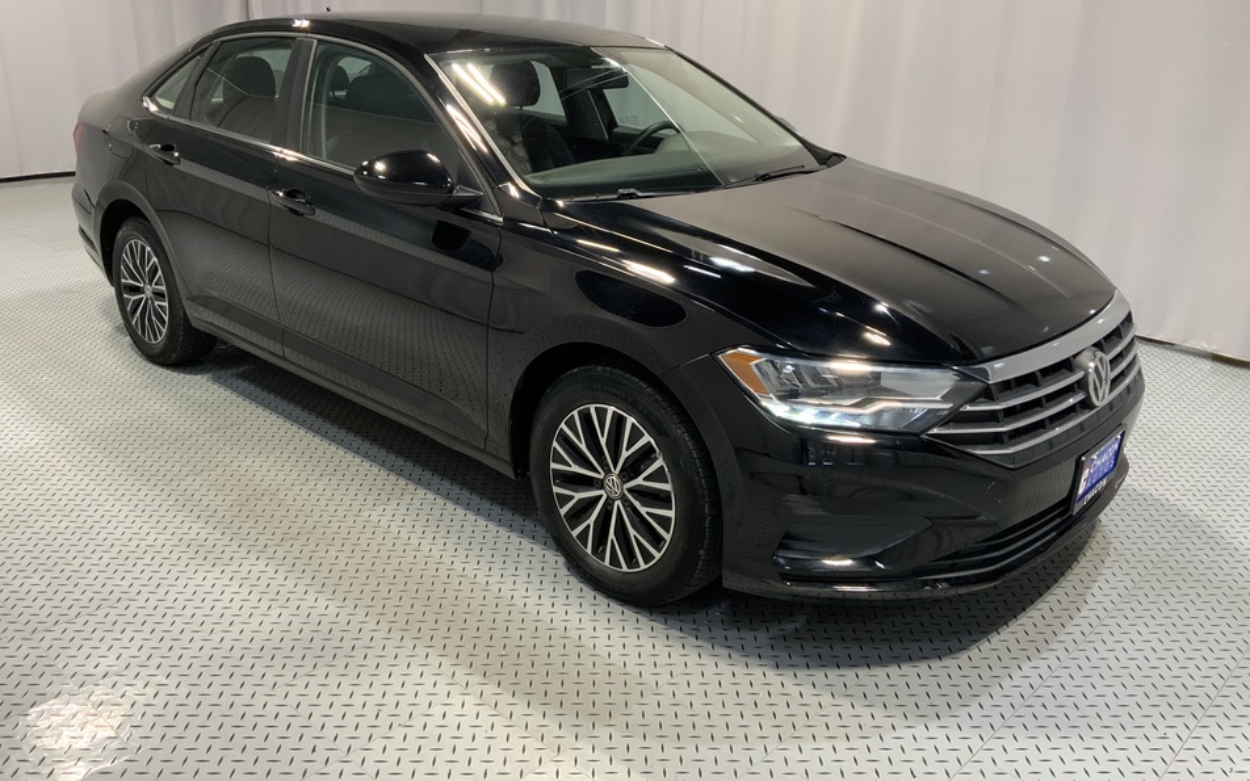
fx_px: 1056
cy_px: 341
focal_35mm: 31
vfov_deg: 40.5
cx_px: 625
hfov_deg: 61.2
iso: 64
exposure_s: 1/60
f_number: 1.8
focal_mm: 3
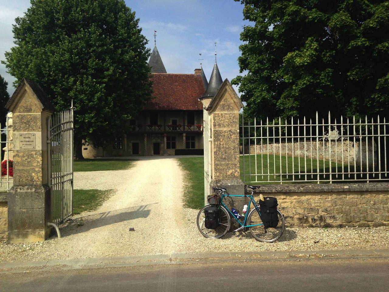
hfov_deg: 55.4
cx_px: 194
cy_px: 146
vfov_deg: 42.9
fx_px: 371
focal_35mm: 33
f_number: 2.4
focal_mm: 4.12
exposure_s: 1/1748
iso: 50
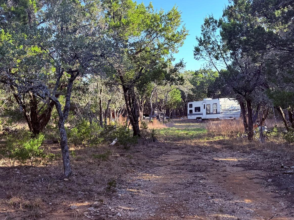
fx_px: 357
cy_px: 118
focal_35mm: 42
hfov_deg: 44.7
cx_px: 134
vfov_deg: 34.3
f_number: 1.78
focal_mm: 6.76
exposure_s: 1/665
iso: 100
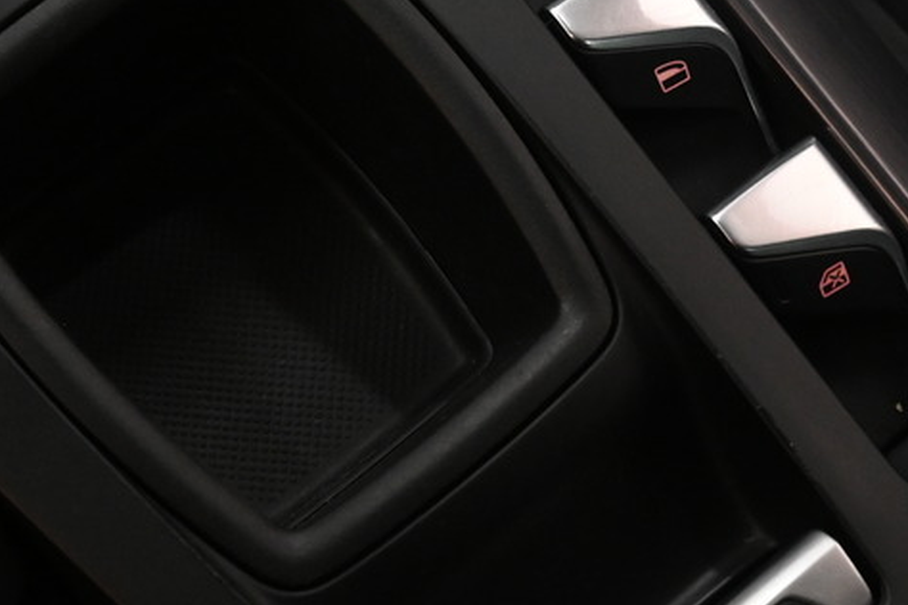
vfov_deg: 16.6
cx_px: 318
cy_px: 276
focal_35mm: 82
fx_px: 2068
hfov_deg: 24.7
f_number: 4.5
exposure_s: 1/80
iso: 1600
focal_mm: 16
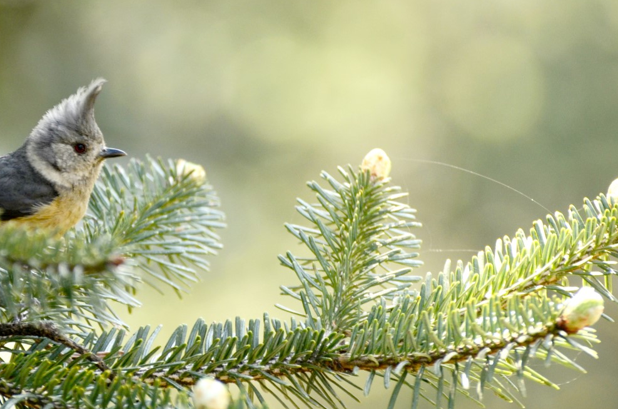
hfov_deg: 4.0
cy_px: 91
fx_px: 8907
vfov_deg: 2.6
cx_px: 200
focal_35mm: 520
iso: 400
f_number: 5.3
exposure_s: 1/250
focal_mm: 210
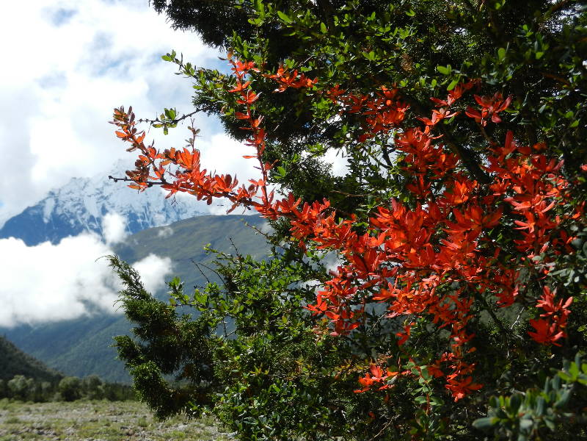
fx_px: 899
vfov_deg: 27.5
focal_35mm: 53
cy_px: 220
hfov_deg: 36.2
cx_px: 294
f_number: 4.4
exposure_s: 1/1000
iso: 160
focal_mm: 9.4
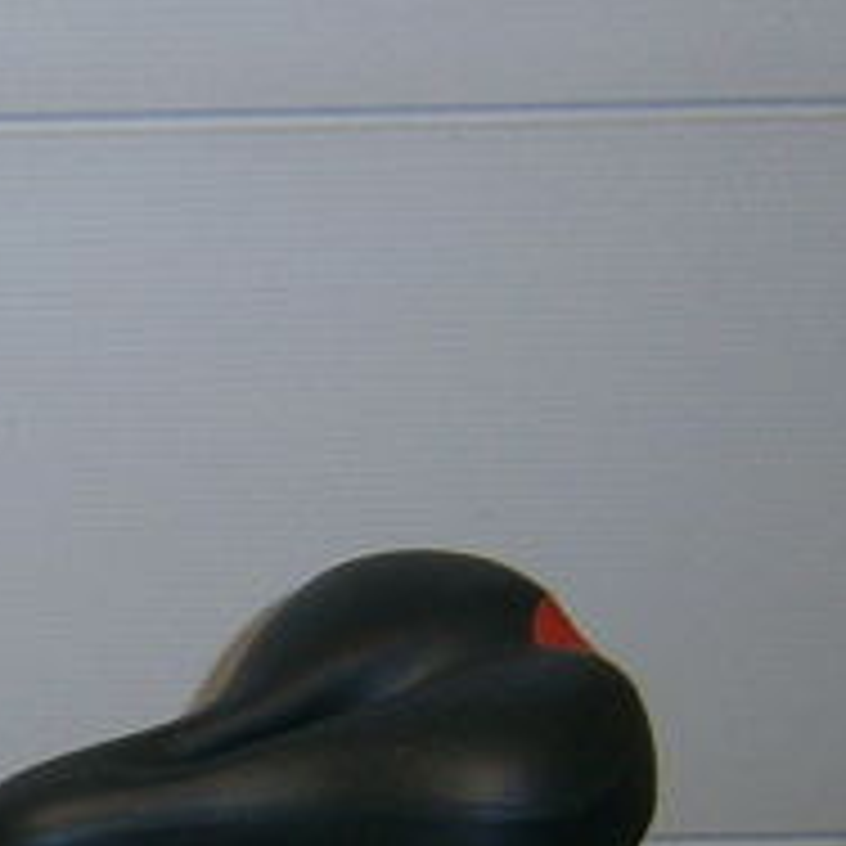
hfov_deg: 13.1
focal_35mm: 122
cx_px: -630
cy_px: 1287
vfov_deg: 13.4
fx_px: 3373
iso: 125
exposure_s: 1/30
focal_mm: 4.7
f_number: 2.8
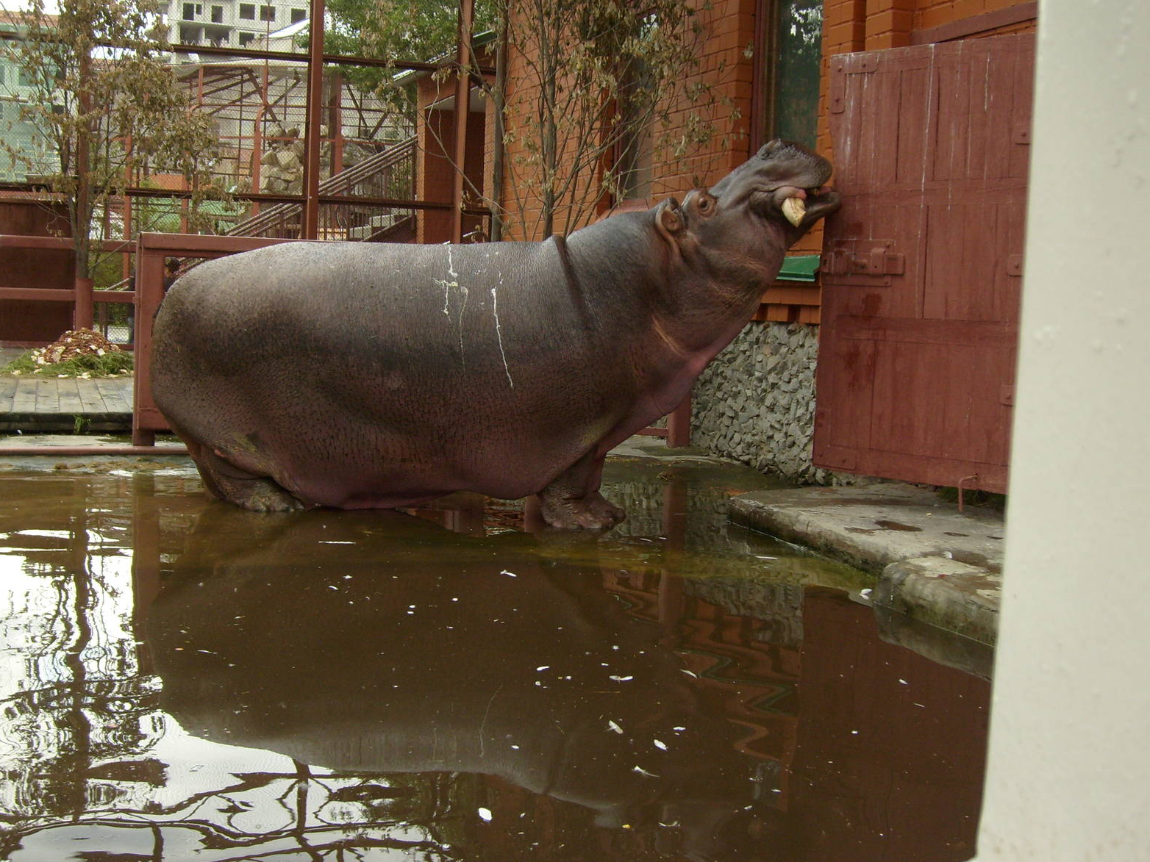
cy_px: 423
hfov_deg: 42.9
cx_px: 573
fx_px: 1462
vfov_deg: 32.9
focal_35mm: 44
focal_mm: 7.2
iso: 80
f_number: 3
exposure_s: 1/125
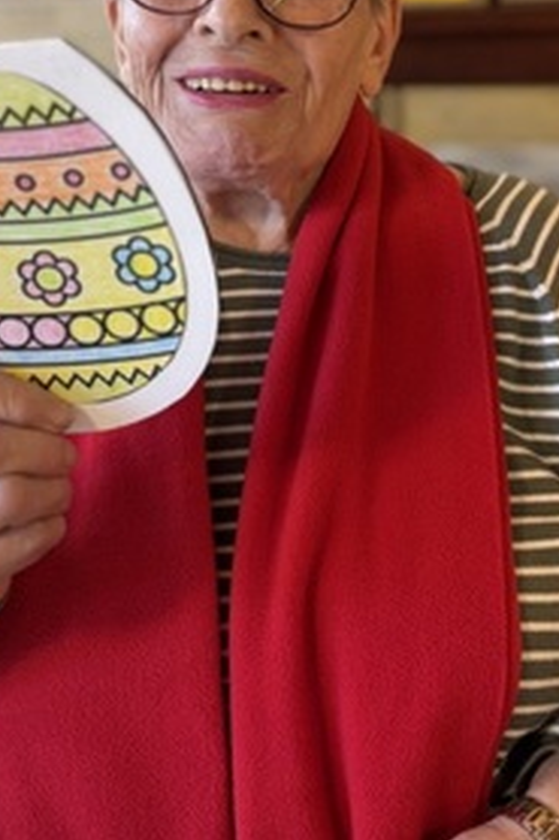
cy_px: 39
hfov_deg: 25.9
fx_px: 1213
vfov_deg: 35.3
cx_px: 317
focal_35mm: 52
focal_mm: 5.96
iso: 100
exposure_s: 1/50
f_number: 1.6
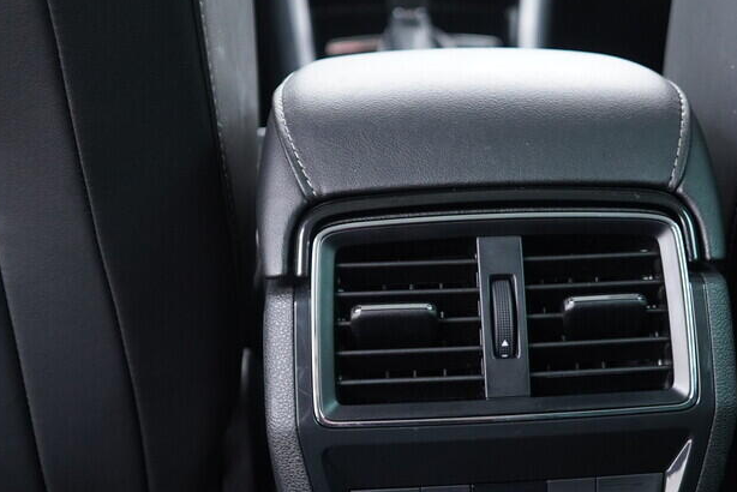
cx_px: 486
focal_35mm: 60
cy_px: 385
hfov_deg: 33.1
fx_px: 1229
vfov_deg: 22.4
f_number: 2.8
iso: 1000
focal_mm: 24
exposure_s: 1/40
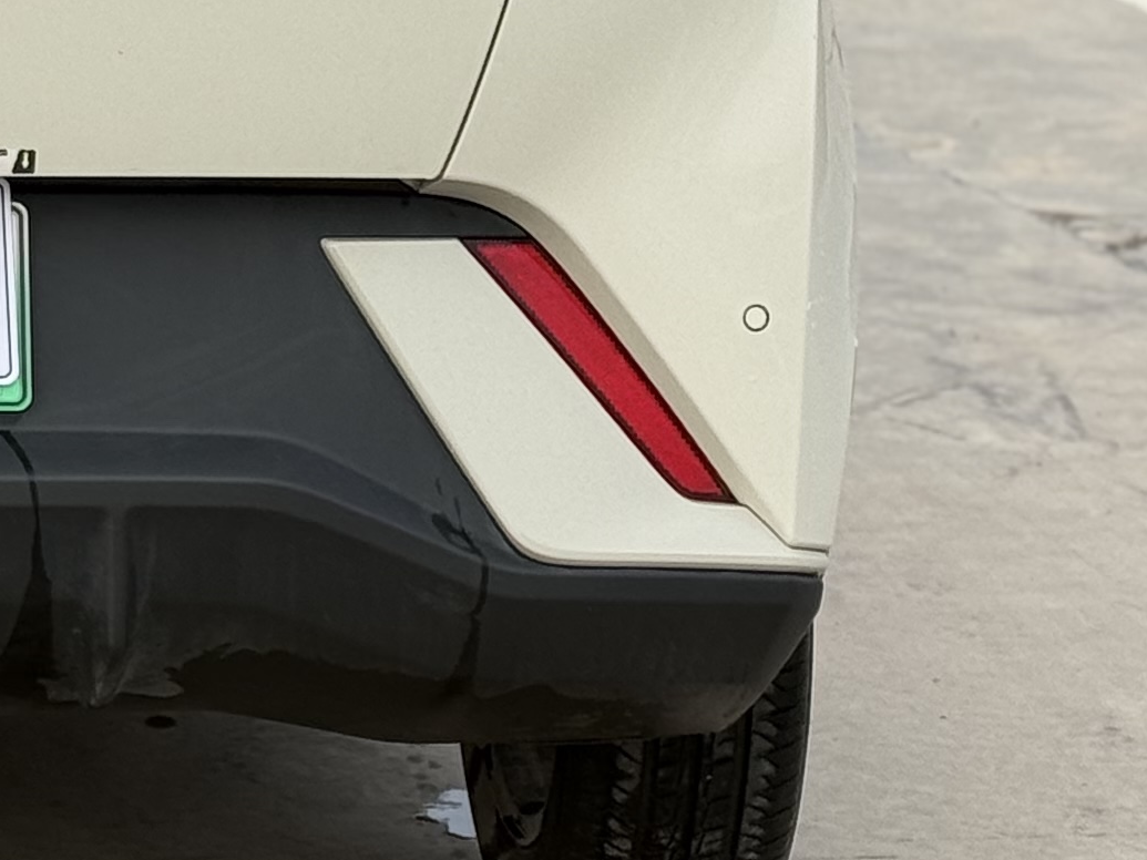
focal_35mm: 187
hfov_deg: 10.4
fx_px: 6196
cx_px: -330
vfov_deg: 7.9
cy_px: -19
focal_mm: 6.76
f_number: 1.78
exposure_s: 1/1100
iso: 64
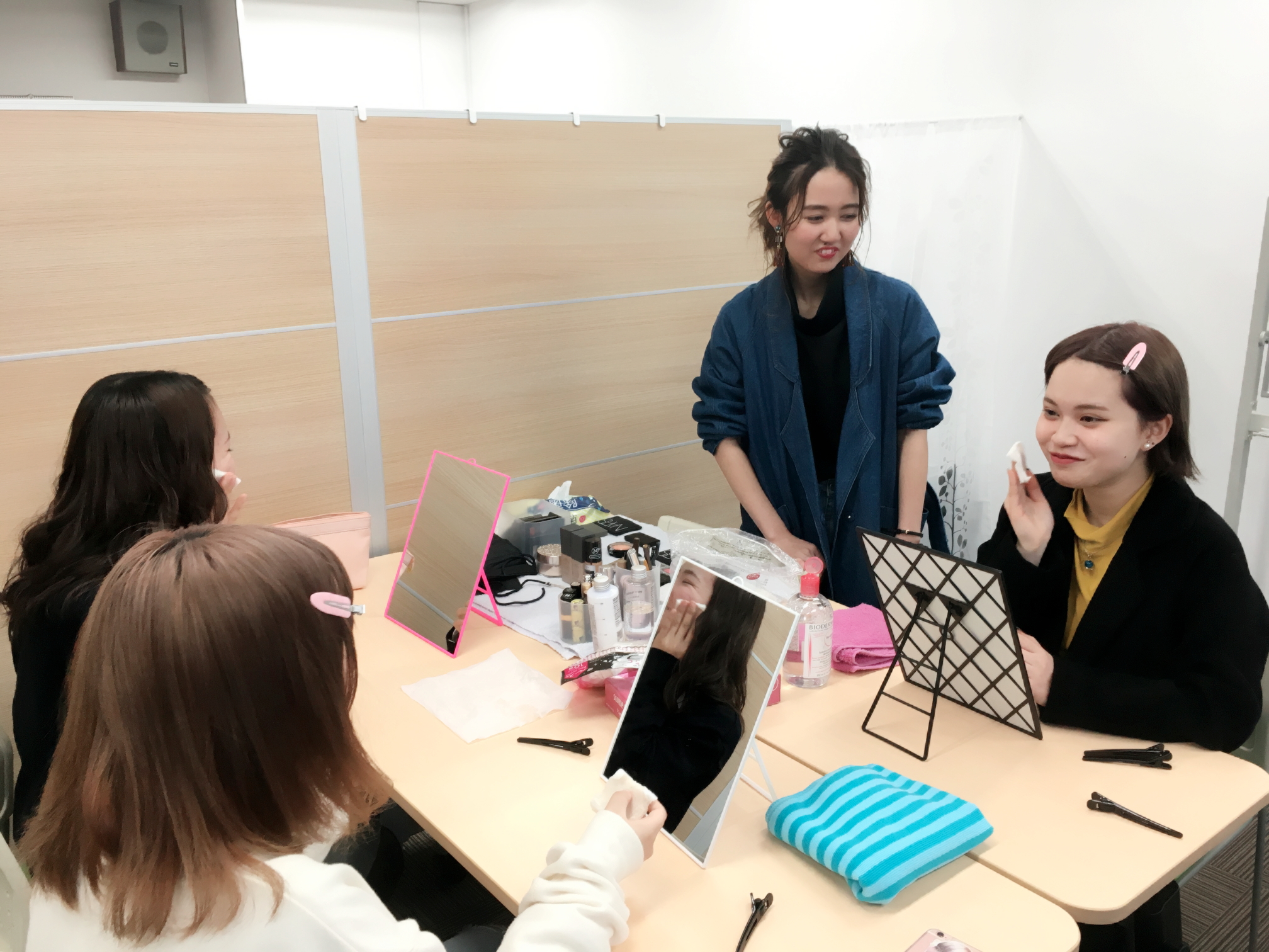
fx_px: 1063
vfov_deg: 48.2
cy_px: 476
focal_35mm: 29
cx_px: 634
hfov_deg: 61.7
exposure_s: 1/30
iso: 50
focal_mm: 4.15
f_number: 2.2
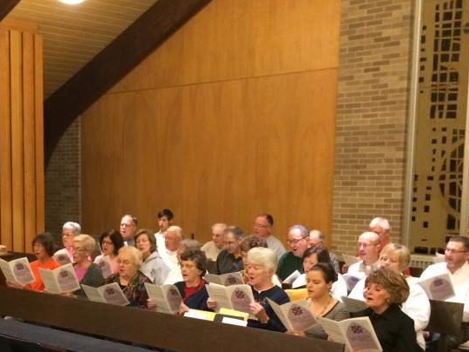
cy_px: 270
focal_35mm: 55
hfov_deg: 33.7
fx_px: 745
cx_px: 78
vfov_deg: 26.2
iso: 320
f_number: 2.2
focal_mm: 4.15
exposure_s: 1/15
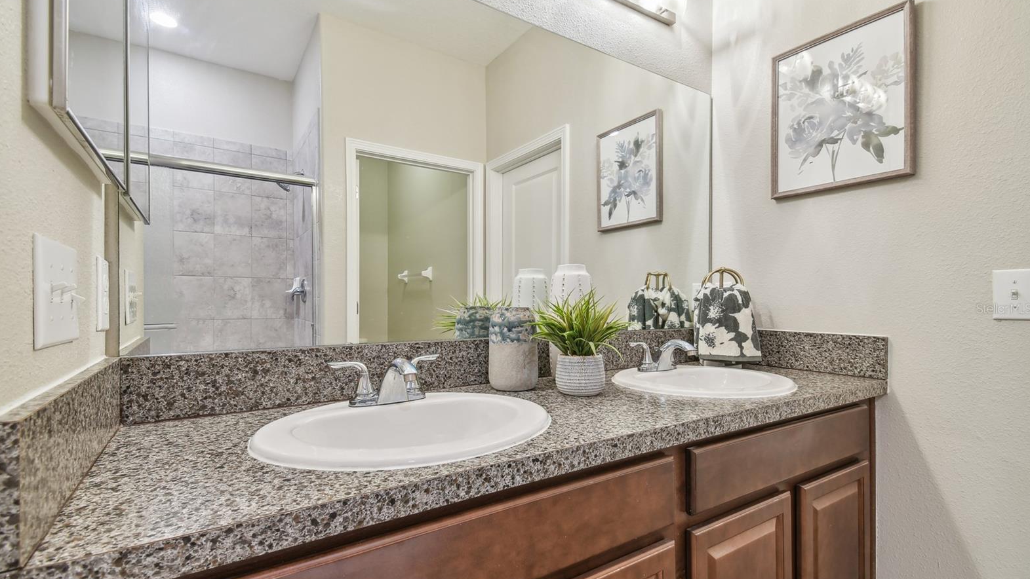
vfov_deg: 67.0
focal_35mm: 16
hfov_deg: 99.4
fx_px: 437
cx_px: 510
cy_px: 308
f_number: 7.1
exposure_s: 1.3
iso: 100
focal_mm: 10
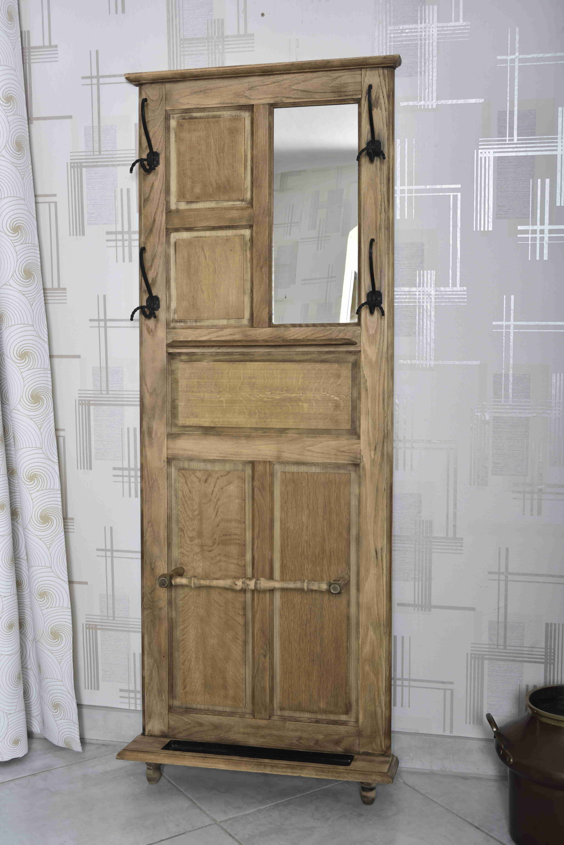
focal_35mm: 45
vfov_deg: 43.6
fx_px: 1057
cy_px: 422
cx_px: 282
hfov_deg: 29.9
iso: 400
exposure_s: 1/60
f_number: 9
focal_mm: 45
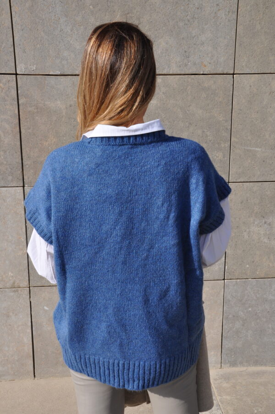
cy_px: 207
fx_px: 482
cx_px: 138
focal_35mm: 42
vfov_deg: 46.4
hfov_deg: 31.8
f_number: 14
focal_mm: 28
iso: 200
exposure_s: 1/200
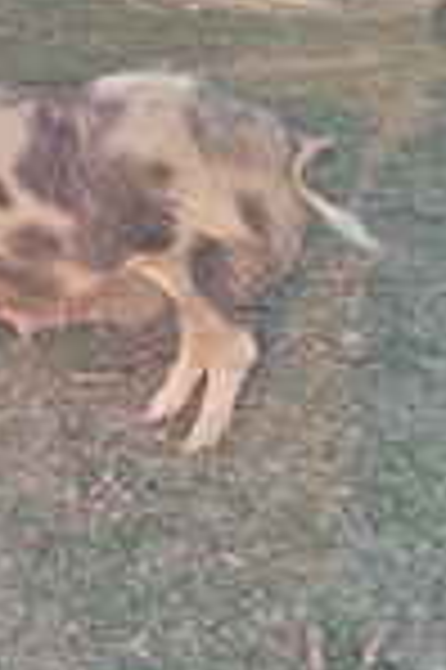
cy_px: 477
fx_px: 1304
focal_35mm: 70
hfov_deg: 18.8
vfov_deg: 28.6
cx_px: -27
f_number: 1.8
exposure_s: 1/33.3
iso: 113
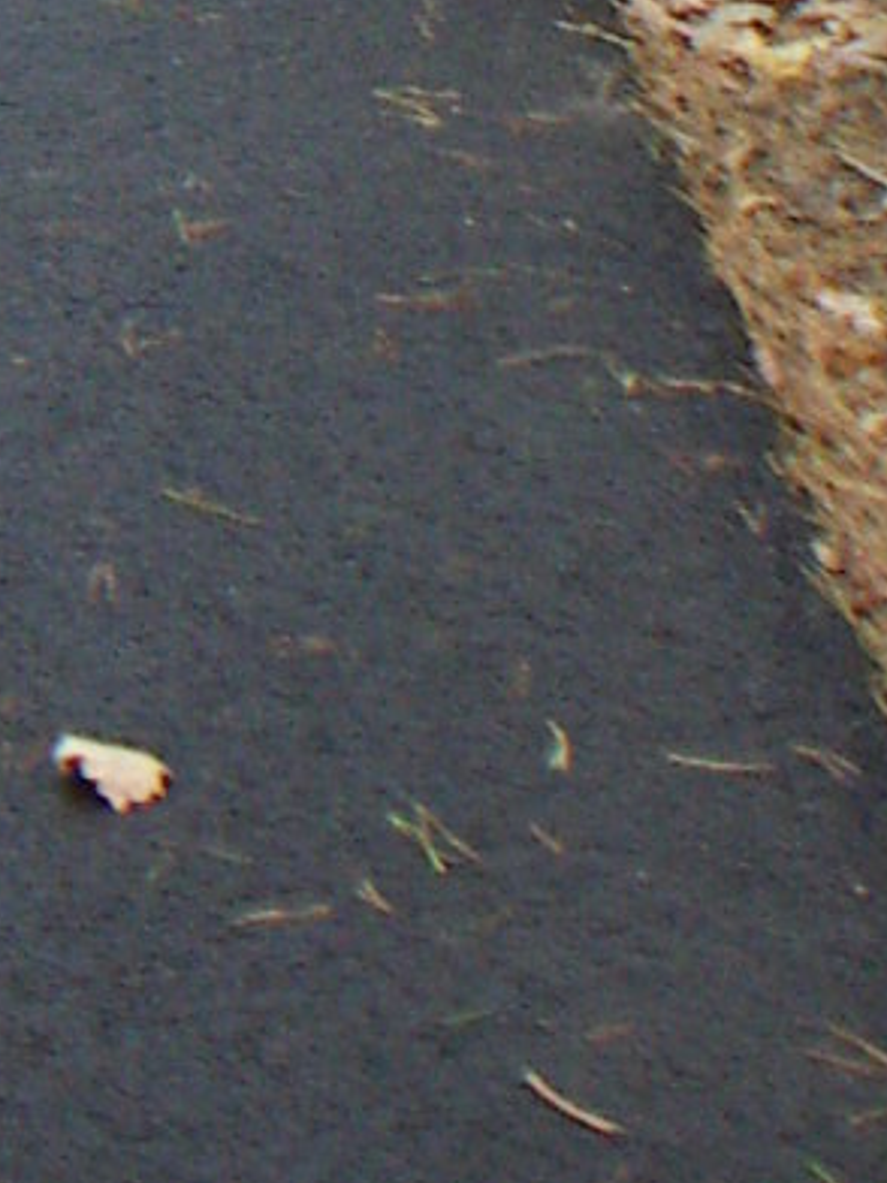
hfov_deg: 10.0
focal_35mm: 147
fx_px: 5022
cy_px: -1138
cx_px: -145
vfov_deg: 12.0
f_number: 2.8
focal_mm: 4.7
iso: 125
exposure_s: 1/50
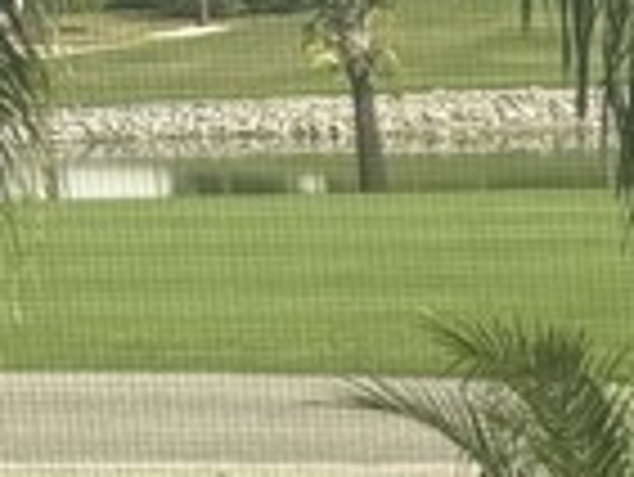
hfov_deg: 8.5
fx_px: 3190
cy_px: 374
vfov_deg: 8.5
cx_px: 2167
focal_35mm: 174
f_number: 1.78
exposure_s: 1/2169
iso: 80
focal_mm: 6.76
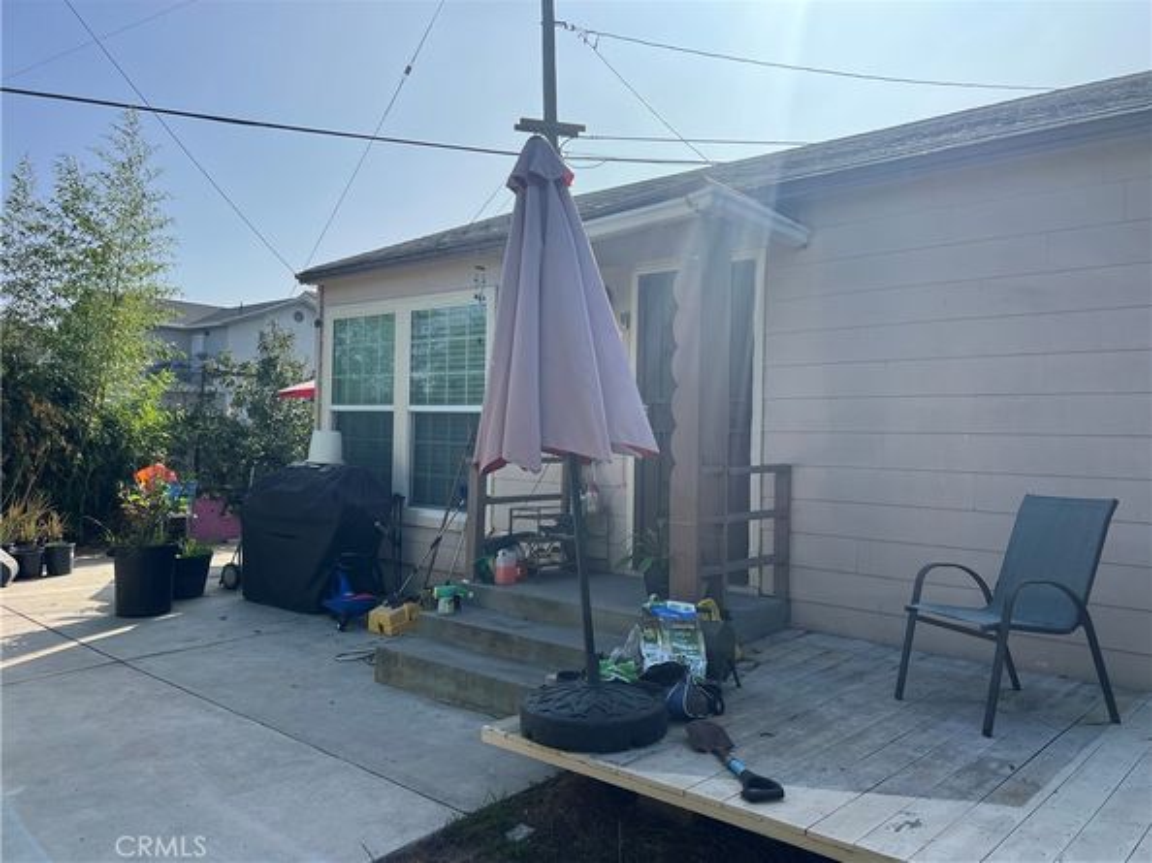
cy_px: 432
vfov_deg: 53.0
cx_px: 576
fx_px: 865
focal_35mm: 26
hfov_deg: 67.3
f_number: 1.5
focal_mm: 5.7
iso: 50
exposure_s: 1/3165
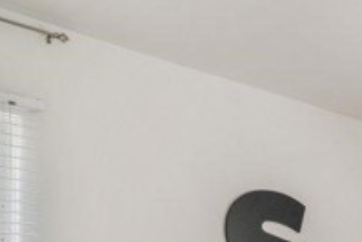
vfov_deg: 21.7
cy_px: 291
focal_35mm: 58
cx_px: 458
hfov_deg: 28.8
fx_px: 584
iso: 125
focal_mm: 18
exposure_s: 1/100
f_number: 8
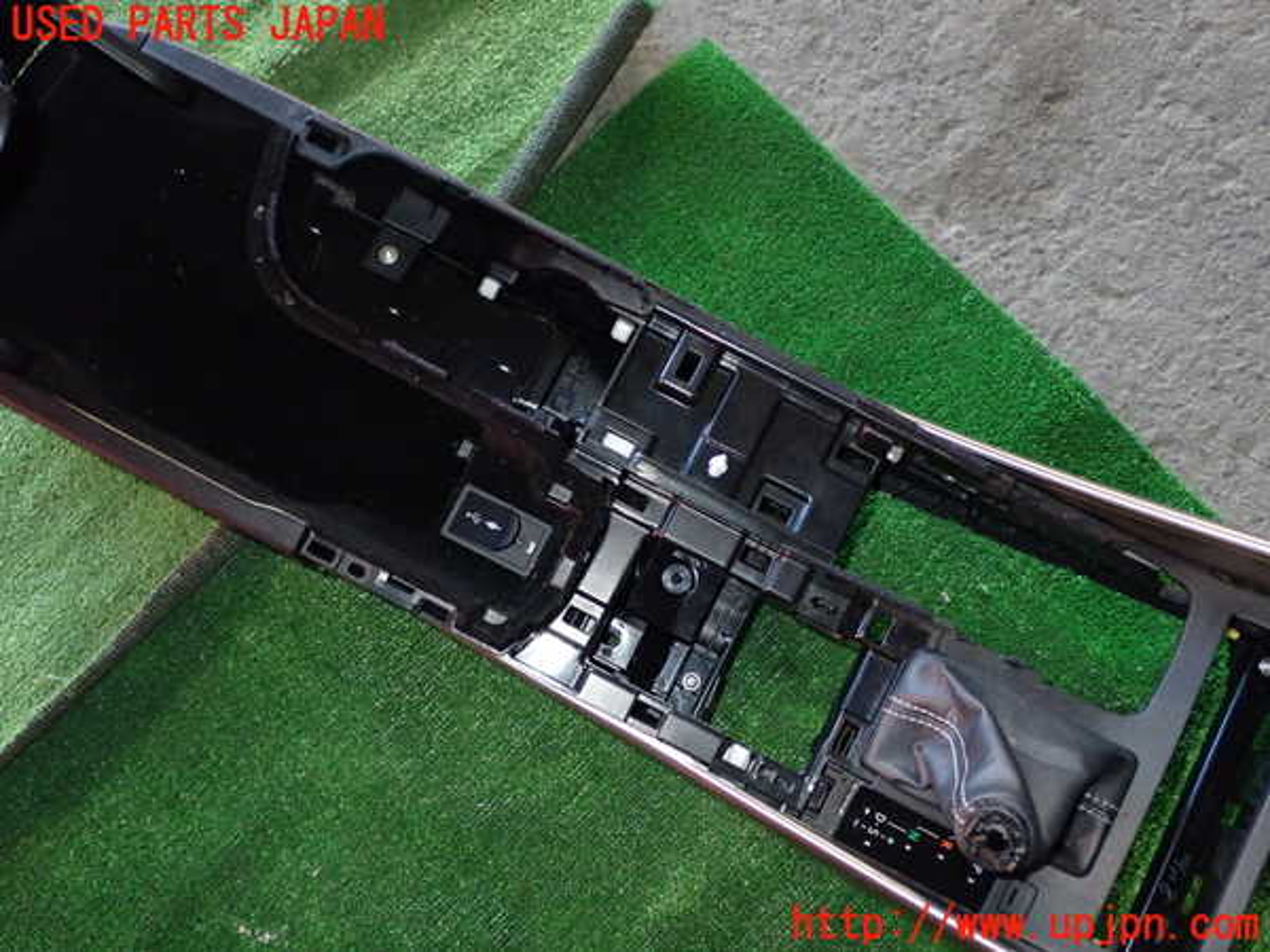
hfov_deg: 49.0
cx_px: 635
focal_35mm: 38
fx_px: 1394
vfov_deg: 37.7
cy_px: 476
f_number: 8
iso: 640
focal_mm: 6.83
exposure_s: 1/40
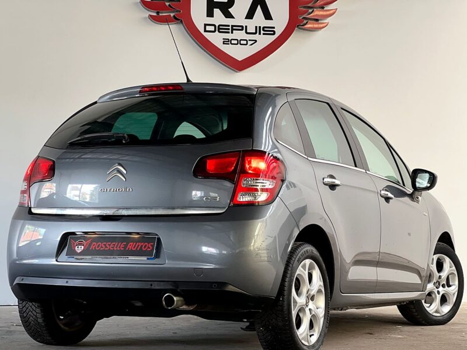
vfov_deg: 19.1
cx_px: 234
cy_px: 175
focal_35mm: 77
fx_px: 1039
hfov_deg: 25.3
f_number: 2.8
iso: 200
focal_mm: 9
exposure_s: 1/40
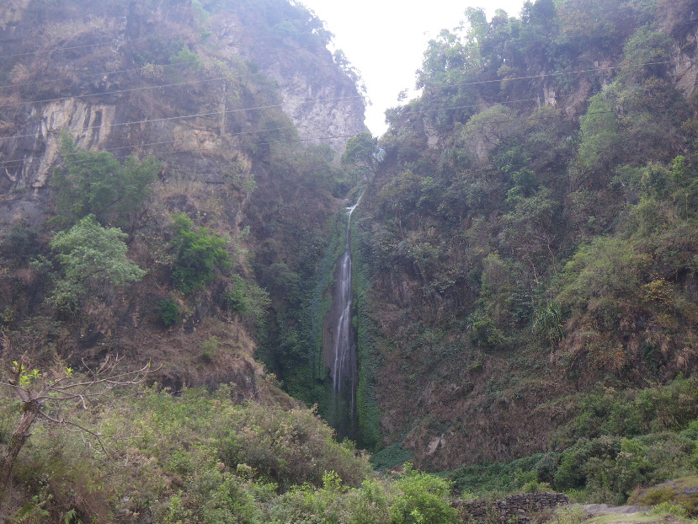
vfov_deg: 40.7
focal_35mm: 35
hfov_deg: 52.6
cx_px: 358
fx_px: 706
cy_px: 262
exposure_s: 1/50
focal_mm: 6.1
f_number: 3.8
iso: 80
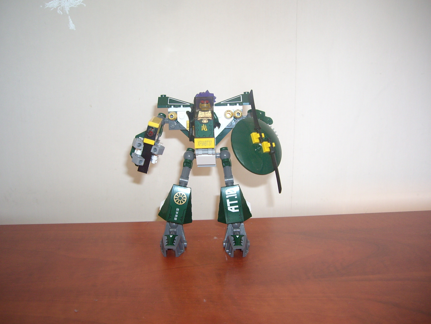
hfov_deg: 47.9
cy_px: 163
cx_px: 219
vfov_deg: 36.8
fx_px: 486
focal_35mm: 39
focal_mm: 6.2
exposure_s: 1/60
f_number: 2.7
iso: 100
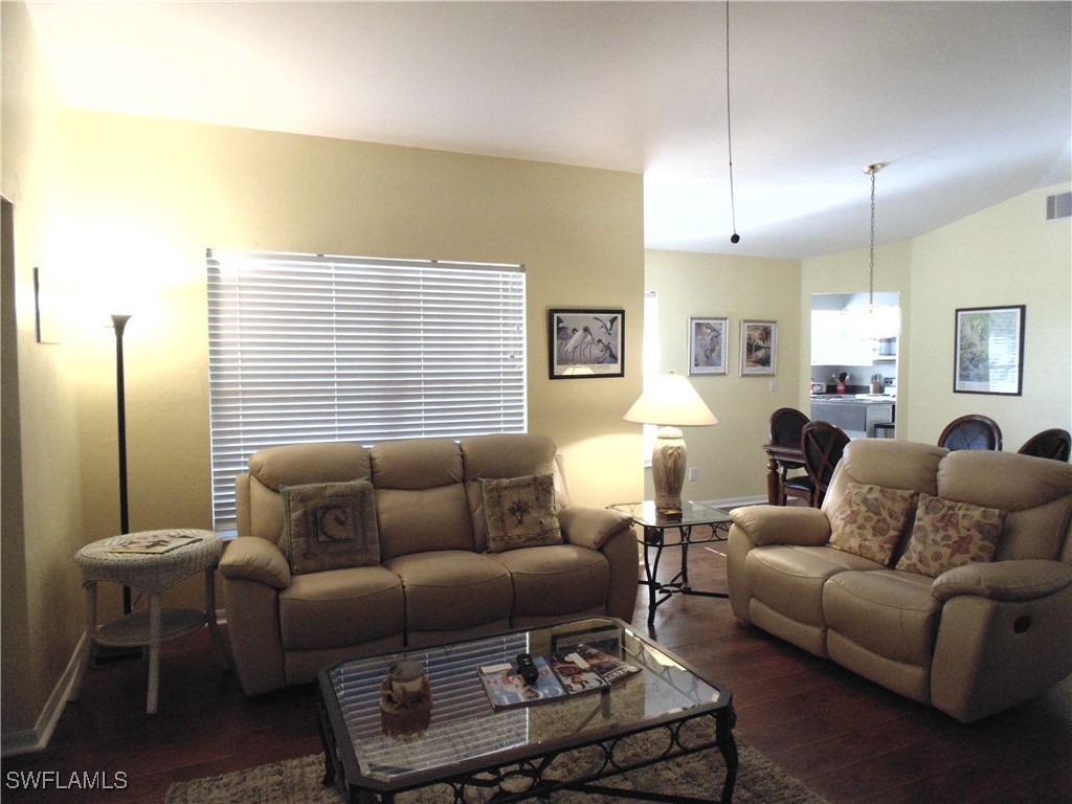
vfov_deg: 61.1
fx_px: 681
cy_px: 402
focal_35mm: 22
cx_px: 536
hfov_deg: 76.4
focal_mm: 4
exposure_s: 1/30
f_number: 3.1
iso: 400
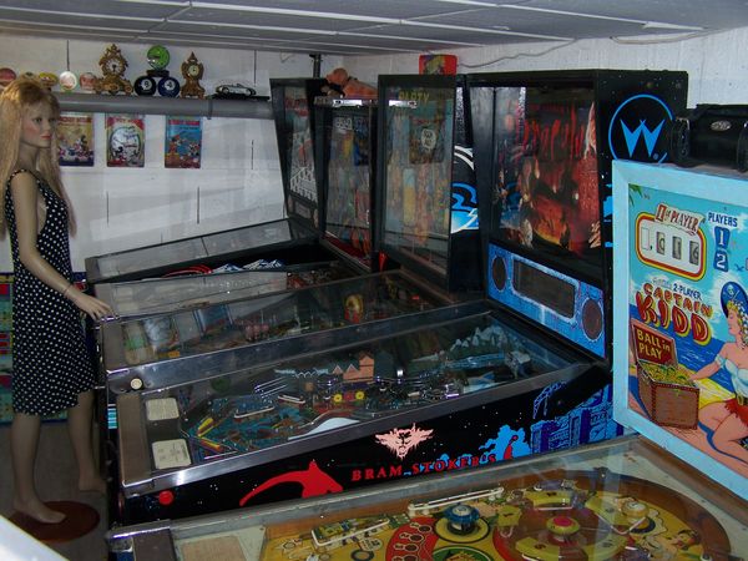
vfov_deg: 37.7
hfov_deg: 49.0
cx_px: 374
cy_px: 280
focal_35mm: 38
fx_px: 821
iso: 80
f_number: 2.8
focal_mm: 6.3
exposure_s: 1/60
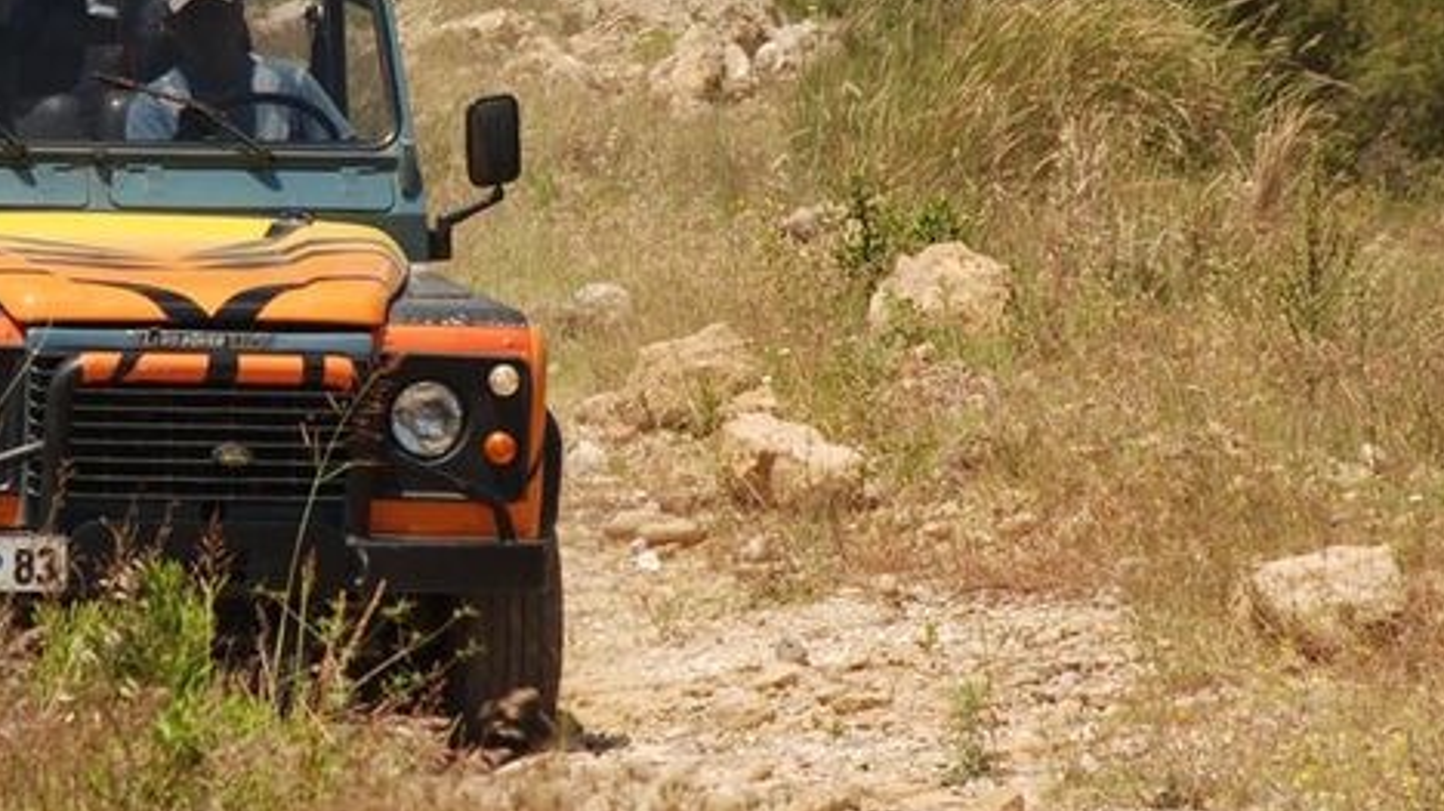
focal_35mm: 457
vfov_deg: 2.7
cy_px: 165
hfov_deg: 4.7
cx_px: 222
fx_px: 17494
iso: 200
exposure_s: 1/160
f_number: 14
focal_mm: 170
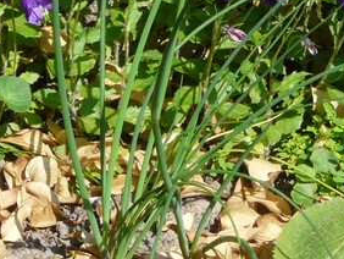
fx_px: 3750
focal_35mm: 377
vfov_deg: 3.9
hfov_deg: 5.2
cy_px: -170
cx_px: 514
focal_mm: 17
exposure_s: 1/200
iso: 100
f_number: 5.6
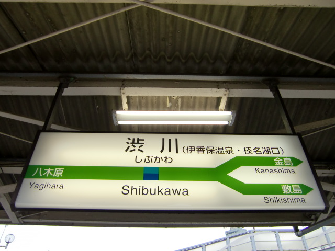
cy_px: 126
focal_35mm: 28
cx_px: 168
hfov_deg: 63.4
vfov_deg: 49.7
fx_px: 271
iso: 64
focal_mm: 4.9
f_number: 2.6
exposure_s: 1/160
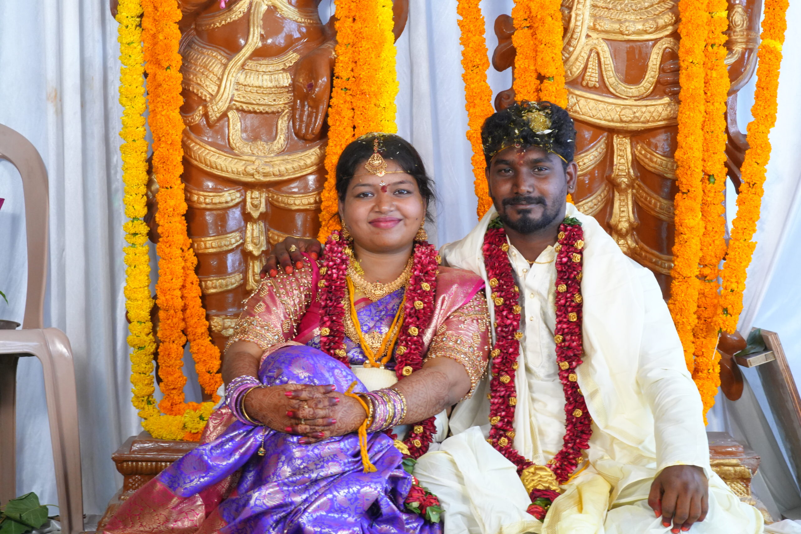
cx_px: 400
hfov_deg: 16.1
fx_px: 2837
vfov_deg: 10.8
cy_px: 267
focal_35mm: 128
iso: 2000
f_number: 8
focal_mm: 85
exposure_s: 1/125
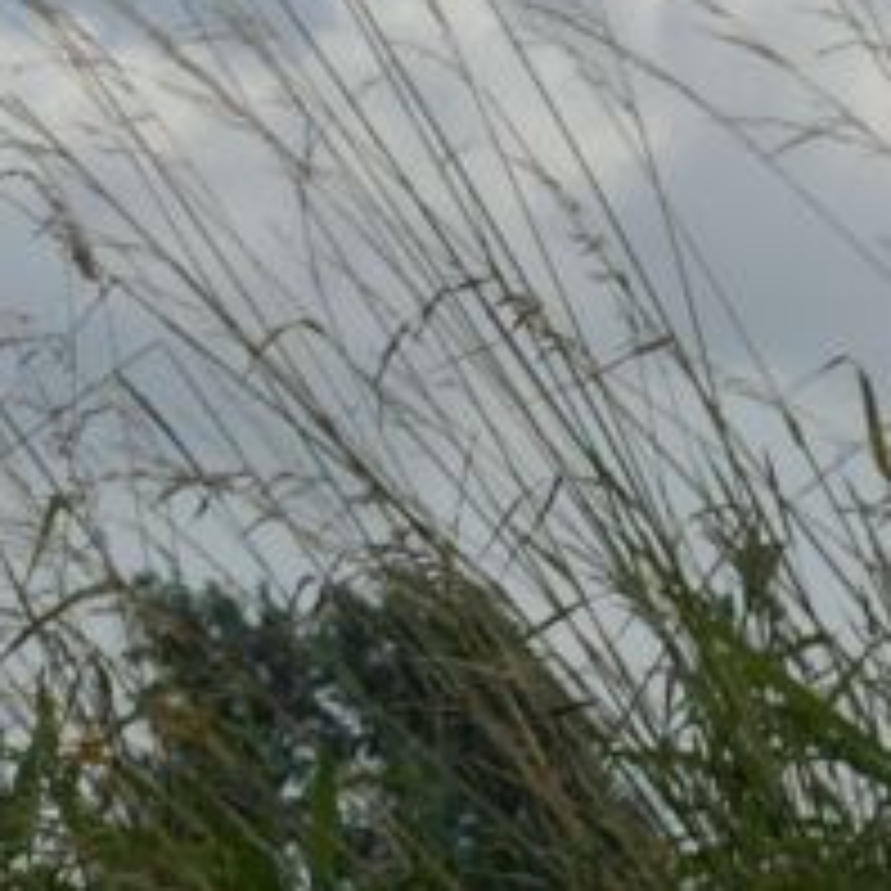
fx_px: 21119
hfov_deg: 2.4
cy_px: -369
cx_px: 459
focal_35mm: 725
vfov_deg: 2.4
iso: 200
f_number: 10
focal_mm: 75
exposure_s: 1/800
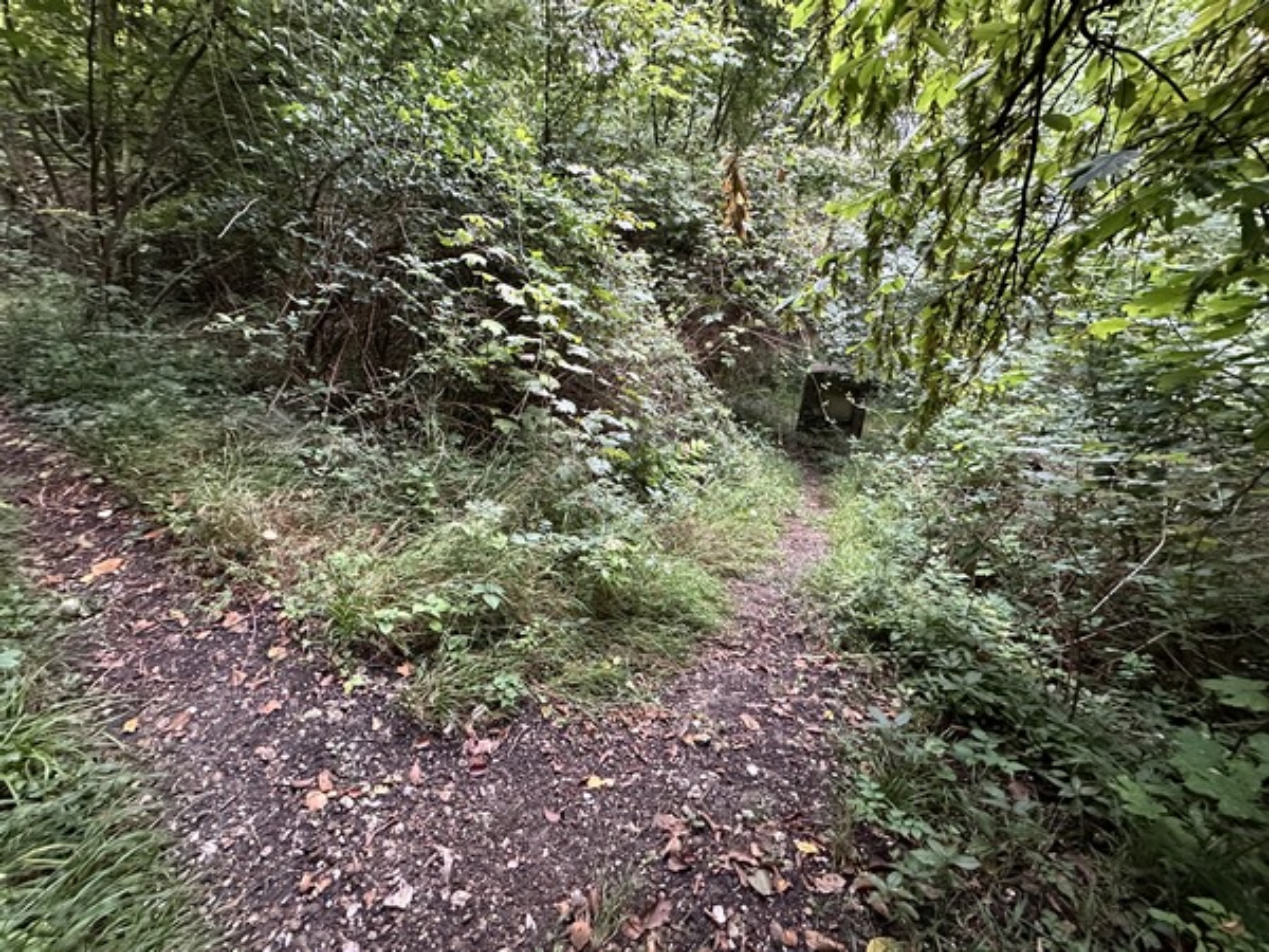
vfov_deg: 85.7
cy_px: 476
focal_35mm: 14
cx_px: 634
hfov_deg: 102.1
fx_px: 513
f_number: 2.2
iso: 640
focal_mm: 2.22
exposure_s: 1/60
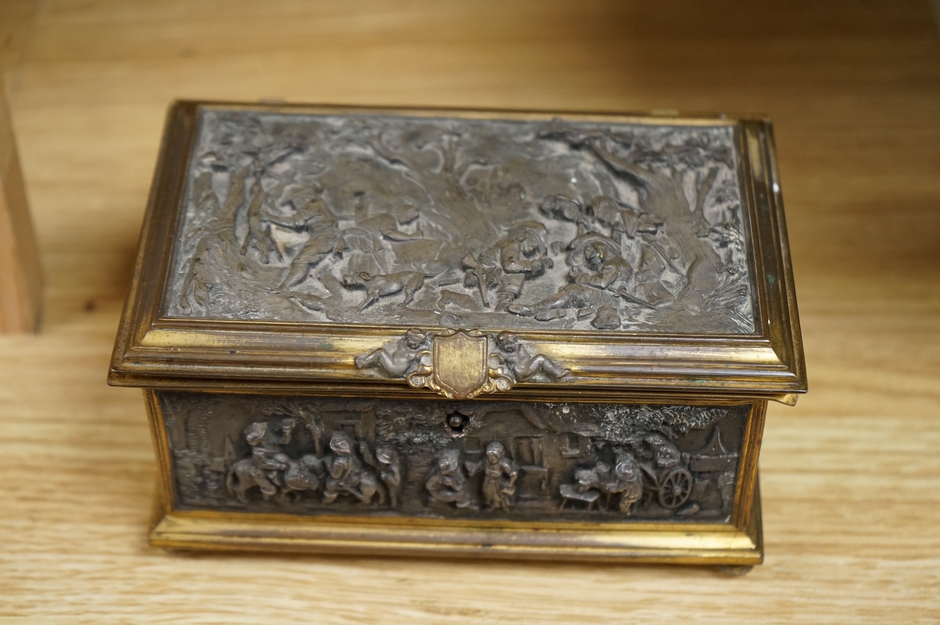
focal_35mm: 70
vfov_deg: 19.4
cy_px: 312
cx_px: 470
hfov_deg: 28.9
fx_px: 1826
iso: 2500
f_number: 5.6
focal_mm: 70
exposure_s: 1/125
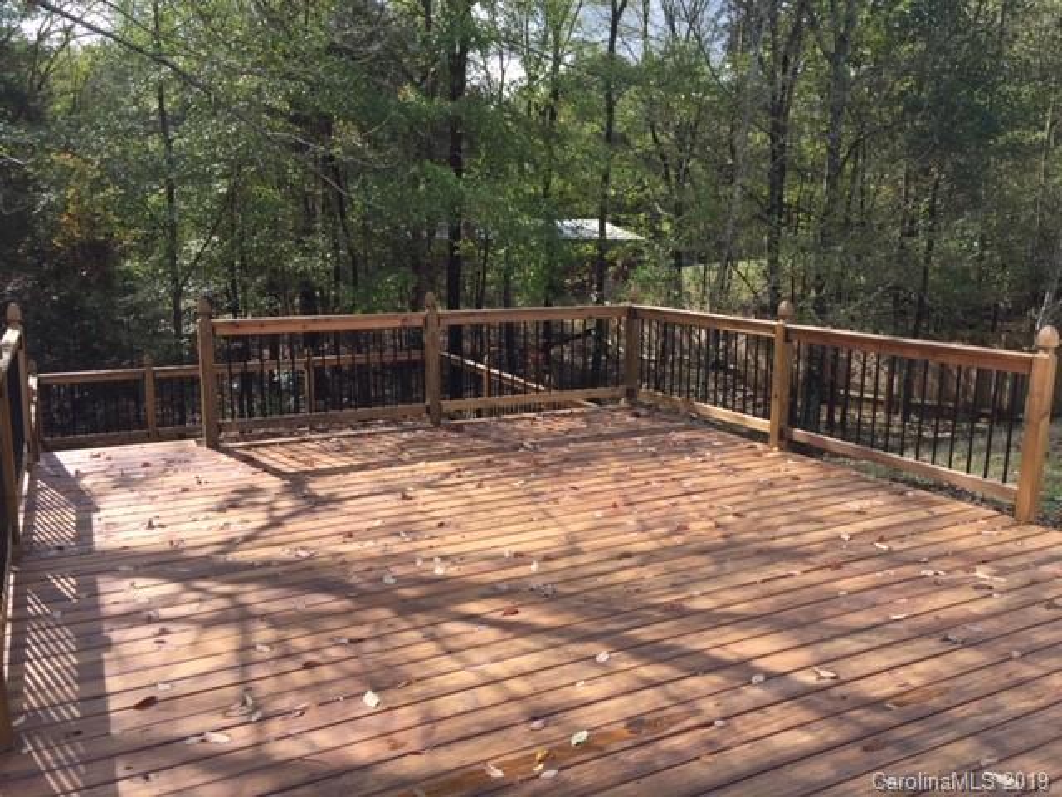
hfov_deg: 61.7
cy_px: 398
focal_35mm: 29
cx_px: 531
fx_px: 890
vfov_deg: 48.2
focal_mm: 4.15
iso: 32
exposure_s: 1/860
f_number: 2.2
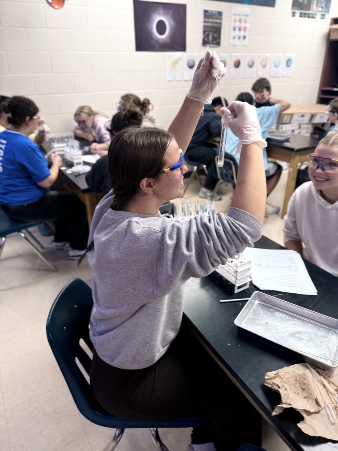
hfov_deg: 56.8
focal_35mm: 24
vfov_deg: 71.6
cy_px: 226
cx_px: 169
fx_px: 312
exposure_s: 1/60
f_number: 1.78
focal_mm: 6.76
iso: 160
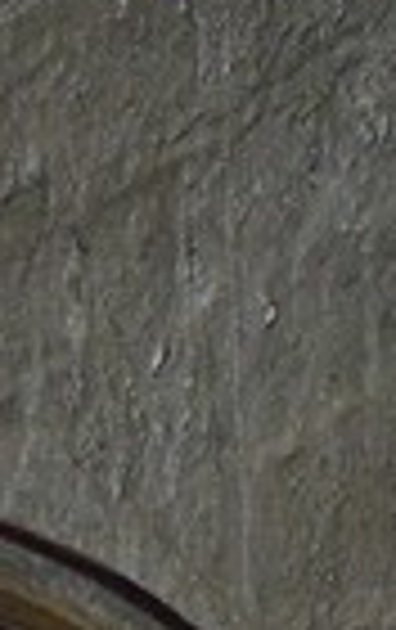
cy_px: 2038
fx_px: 4798
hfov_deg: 3.3
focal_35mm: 279
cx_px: -3028
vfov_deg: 6.7
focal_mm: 24
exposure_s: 1/2
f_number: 8
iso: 800
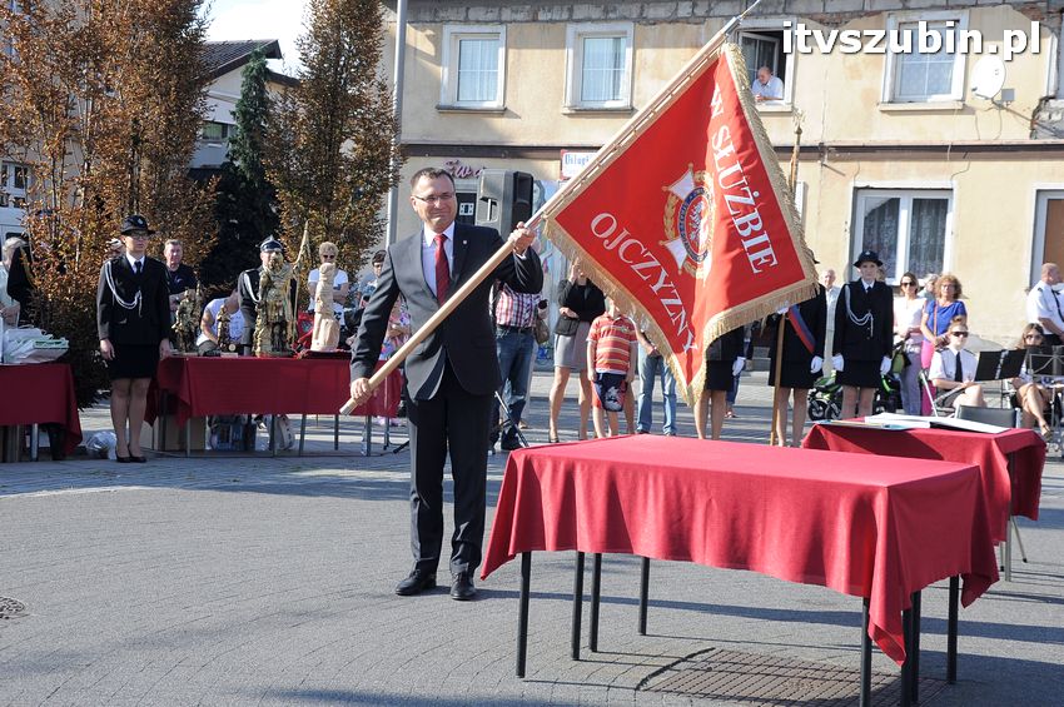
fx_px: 1860
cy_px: 354
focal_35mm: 63
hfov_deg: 31.9
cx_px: 532
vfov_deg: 21.5
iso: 400
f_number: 9
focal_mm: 42
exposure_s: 1/320
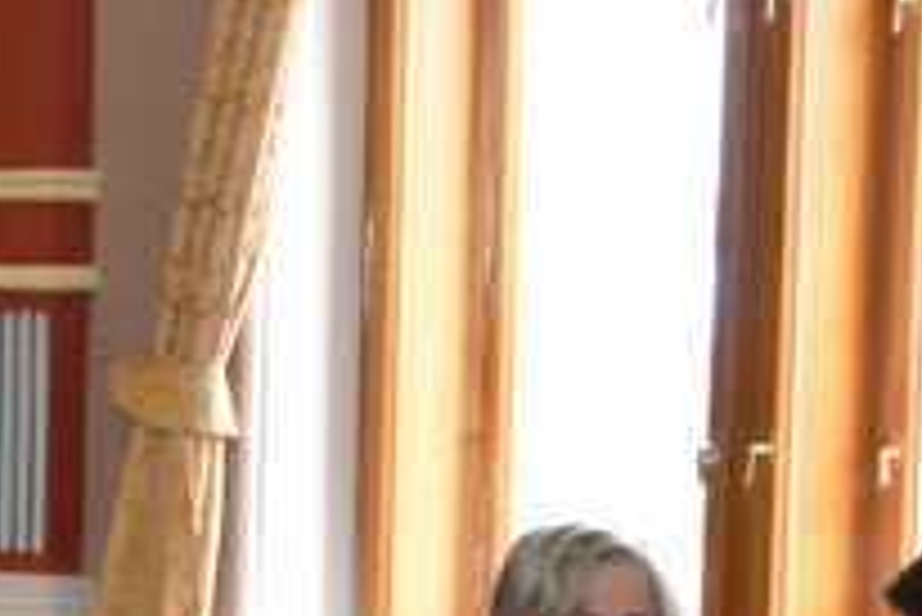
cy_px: 776
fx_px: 3844
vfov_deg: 9.0
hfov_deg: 13.5
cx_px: -36
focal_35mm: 150
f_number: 4.8
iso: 3200
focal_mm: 32
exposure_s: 1/60
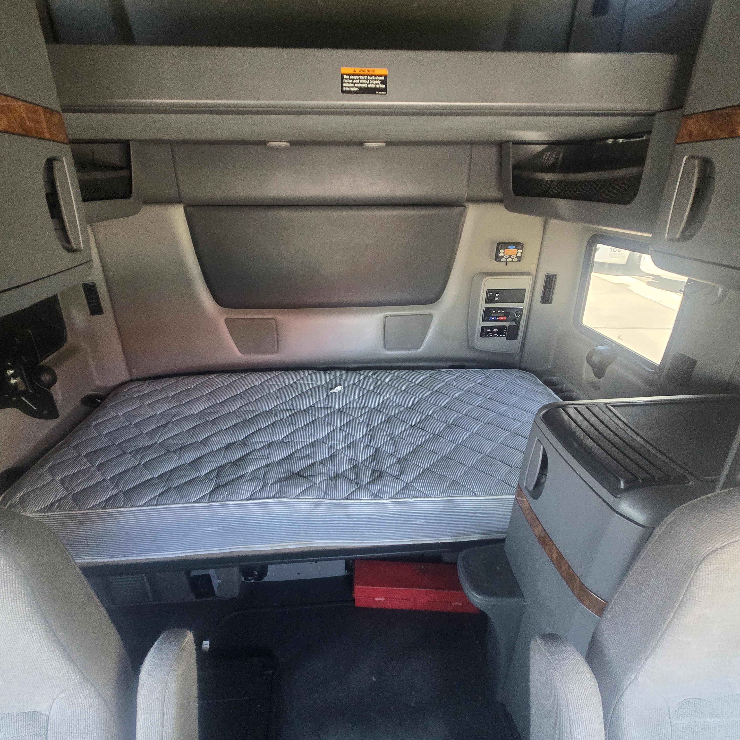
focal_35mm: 16
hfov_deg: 87.4
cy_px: 371
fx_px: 387
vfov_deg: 87.4
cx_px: 357
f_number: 2.2
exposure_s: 1/60
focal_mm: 2.2
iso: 640
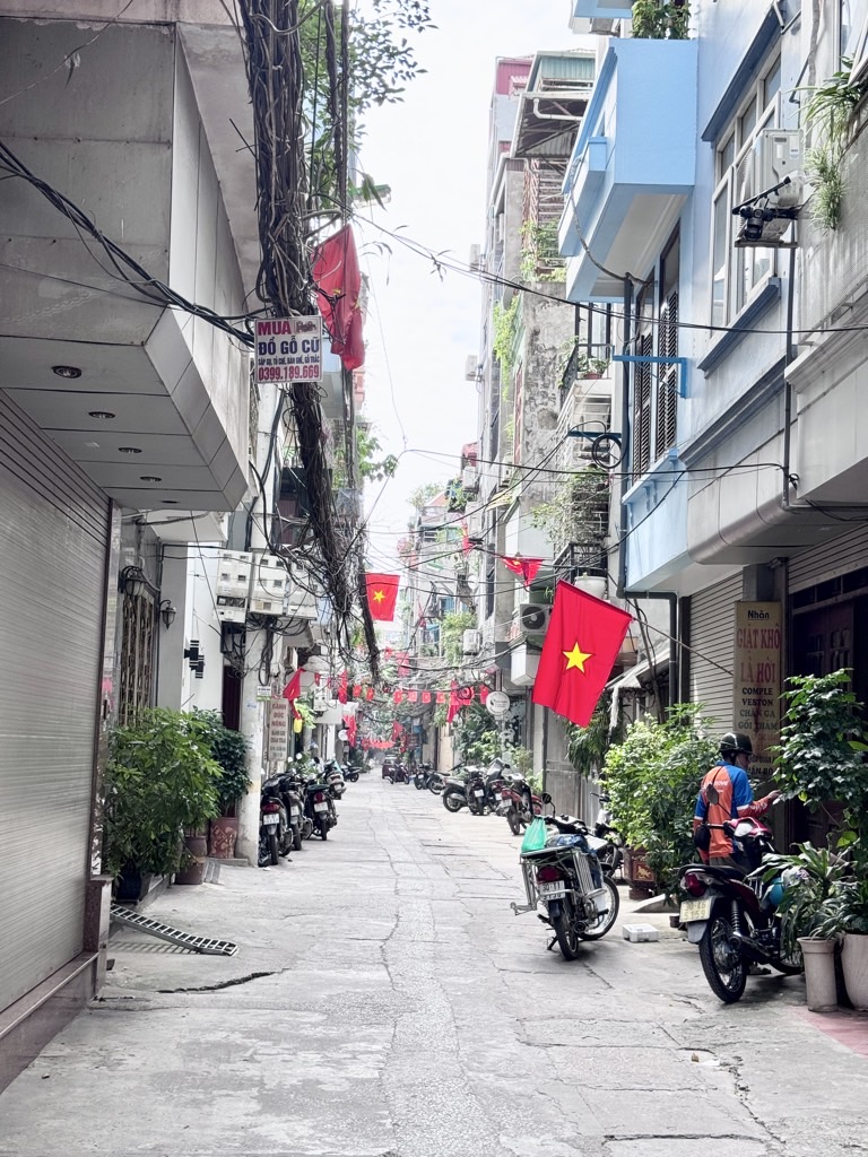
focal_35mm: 48
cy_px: 578
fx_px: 1605
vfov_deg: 39.7
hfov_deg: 30.3
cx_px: 434
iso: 64
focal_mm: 6.76
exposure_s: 1/731
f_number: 1.78
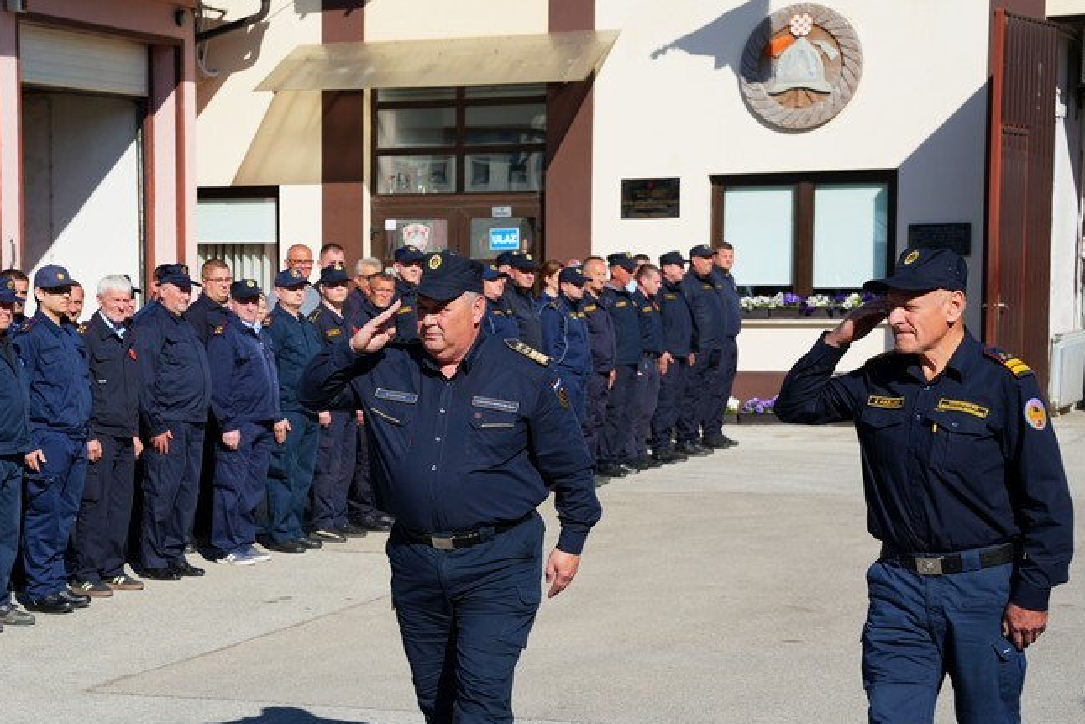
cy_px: 454
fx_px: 2566
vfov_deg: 16.0
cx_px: 287
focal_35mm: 85
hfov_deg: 23.7
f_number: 4.5
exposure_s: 1/1000
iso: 100
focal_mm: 53.7
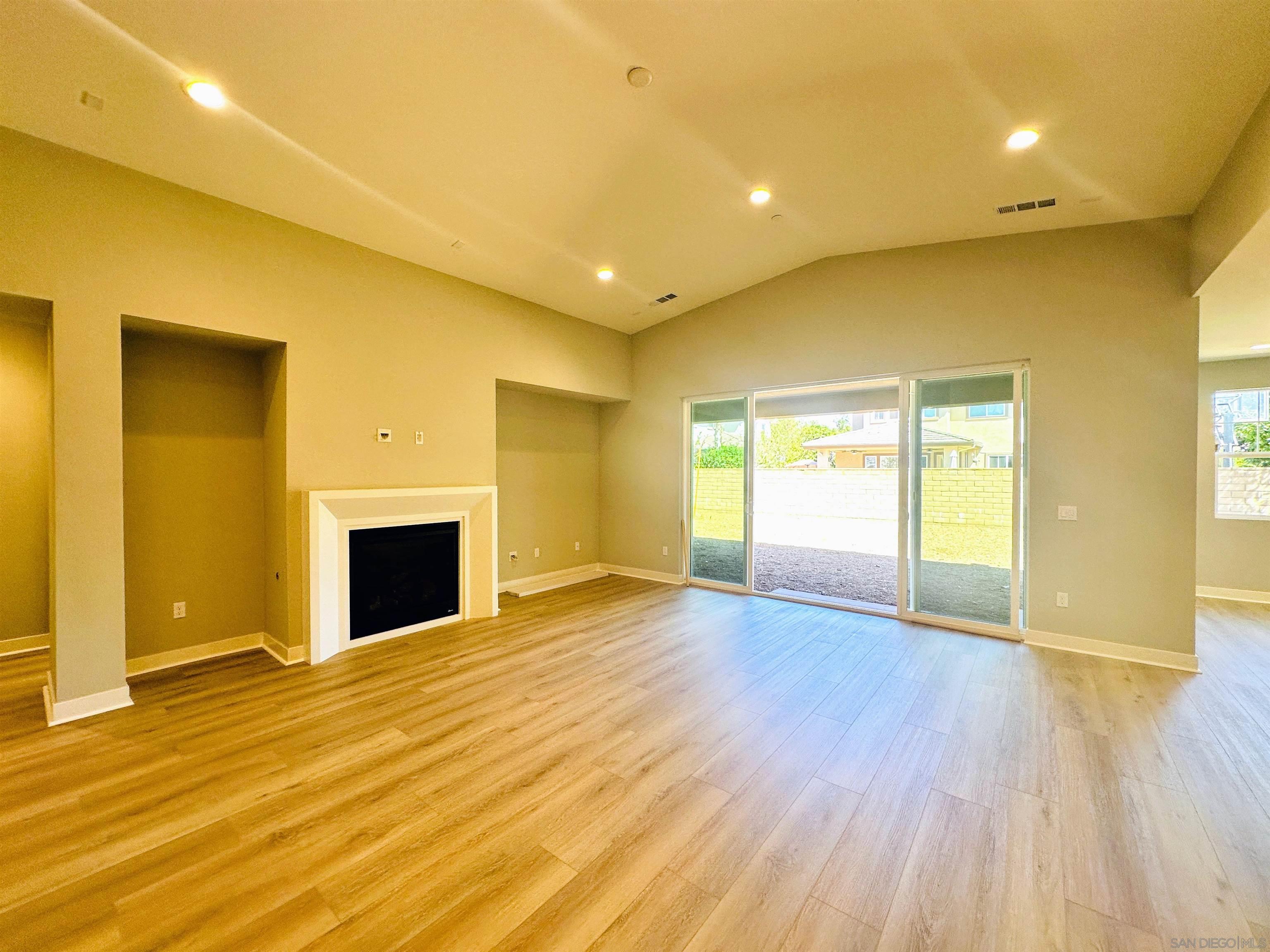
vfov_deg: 85.7
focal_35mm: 14
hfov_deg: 102.1
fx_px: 514
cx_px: 635
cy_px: 476
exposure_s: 1/120
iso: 64
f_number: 2.2
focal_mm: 2.22
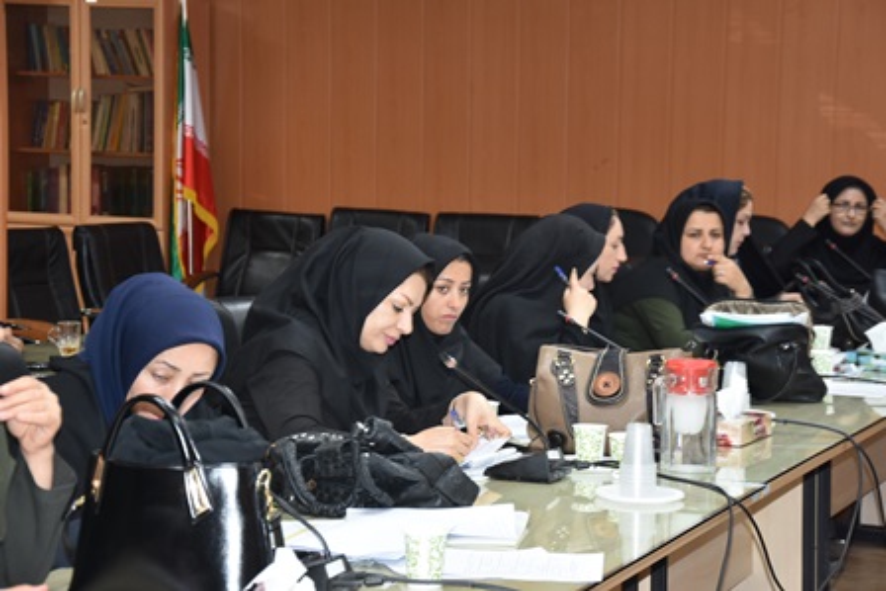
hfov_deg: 21.9
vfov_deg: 14.7
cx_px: 443
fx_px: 2289
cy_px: 296
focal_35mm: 93
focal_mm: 62
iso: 1000
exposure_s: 1/60
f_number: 5.3
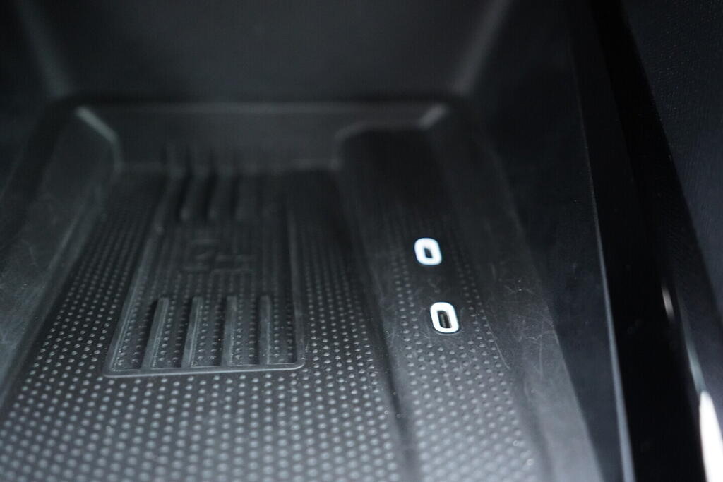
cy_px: 241
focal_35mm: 36
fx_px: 723
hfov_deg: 53.1
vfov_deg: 36.9
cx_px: 362
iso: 3200
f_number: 2.8
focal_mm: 24
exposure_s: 1/40
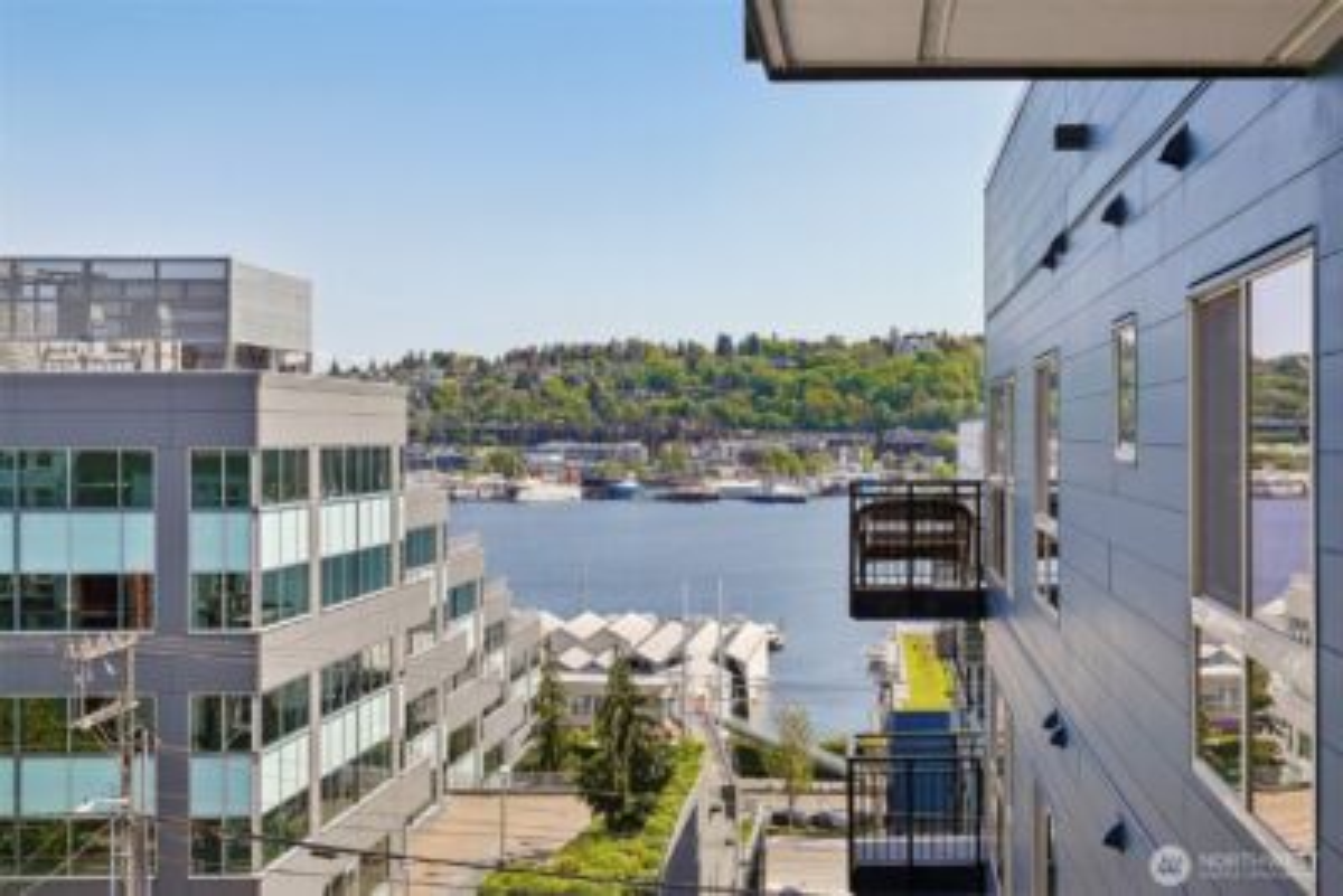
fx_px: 1567
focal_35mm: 42
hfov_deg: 46.4
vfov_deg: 31.9
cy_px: 448
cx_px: 672
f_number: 8
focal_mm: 28
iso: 100
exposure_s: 1/250
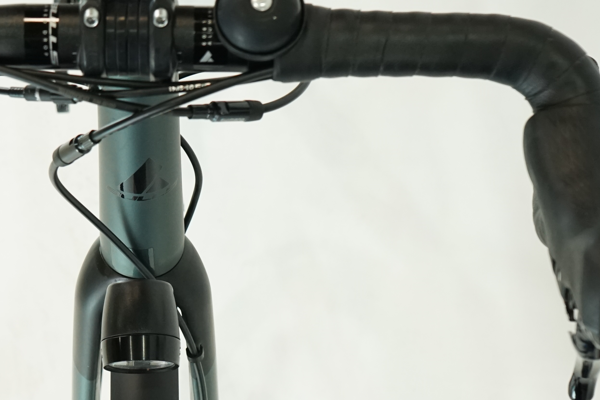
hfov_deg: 24.5
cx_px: 151
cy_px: 408
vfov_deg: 16.3
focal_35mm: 82
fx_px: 1367
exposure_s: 1/200
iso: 1600
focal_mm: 34
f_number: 5.6
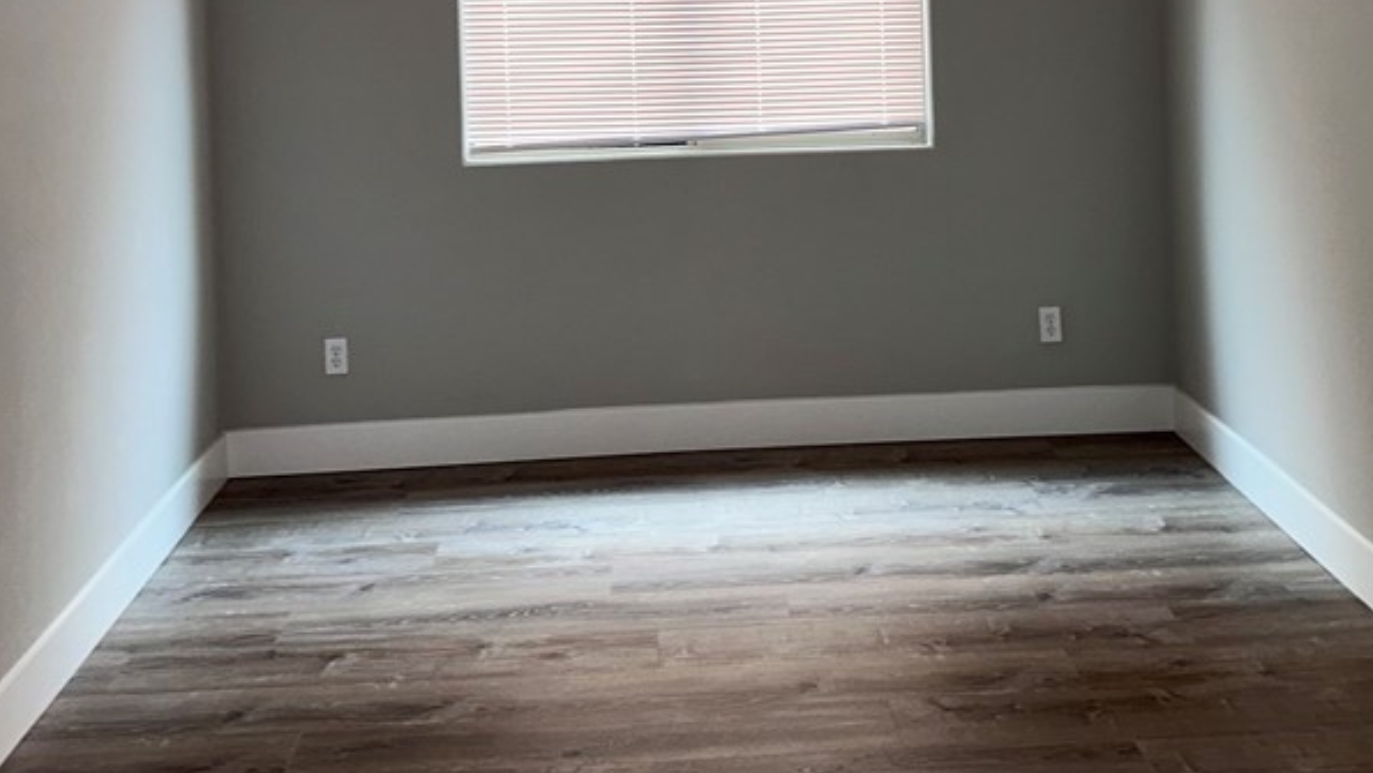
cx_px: 761
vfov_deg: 25.3
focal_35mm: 45
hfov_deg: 45.4
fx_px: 1639
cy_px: 9
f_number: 1.78
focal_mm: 6.86
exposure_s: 1/49
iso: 50
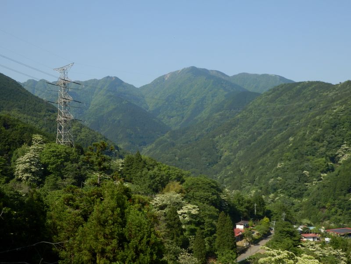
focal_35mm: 51
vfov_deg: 28.6
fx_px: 517
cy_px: 132
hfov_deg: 37.5
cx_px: 176
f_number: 4.4
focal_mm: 9.1
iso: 80
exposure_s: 1/500
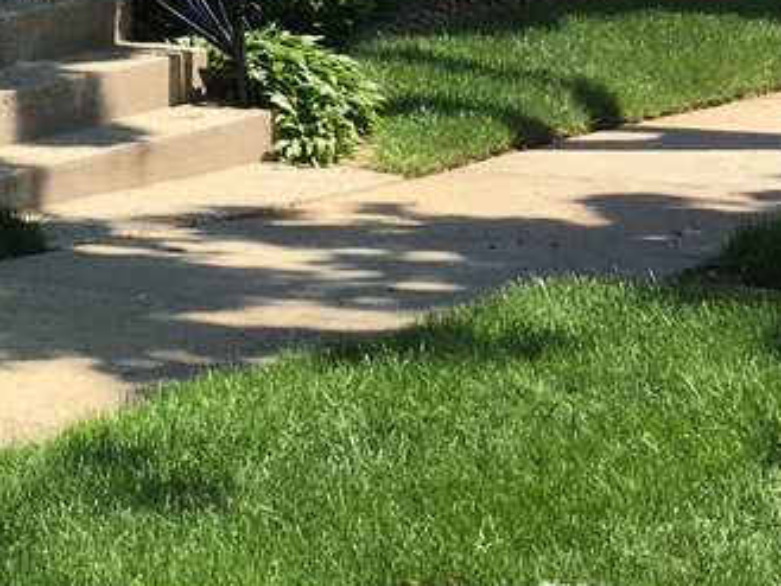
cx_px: -857
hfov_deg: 13.1
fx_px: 2866
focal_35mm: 127
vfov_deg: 11.4
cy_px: -197
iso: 25
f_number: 2.2
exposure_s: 1/999
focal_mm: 4.15
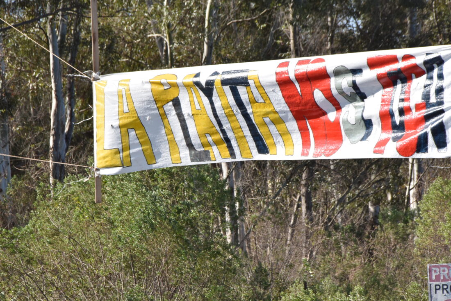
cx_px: 226
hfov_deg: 7.4
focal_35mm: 278
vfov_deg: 5.0
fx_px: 3479
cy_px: 150
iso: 200
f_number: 16
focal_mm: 185
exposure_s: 1/125
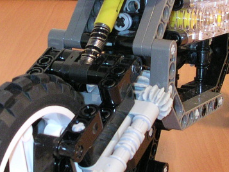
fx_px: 701
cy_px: 83
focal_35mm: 106
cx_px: 110
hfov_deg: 18.5
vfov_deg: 14.0
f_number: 4.5
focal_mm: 5.6
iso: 200
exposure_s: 1/3.2
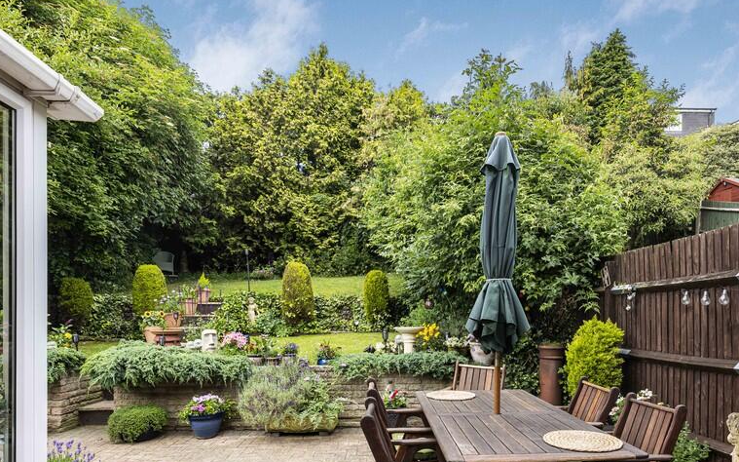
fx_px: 443
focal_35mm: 22
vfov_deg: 53.4
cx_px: 428
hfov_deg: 79.1
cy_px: 325
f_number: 8
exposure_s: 1/80
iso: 200
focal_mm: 16
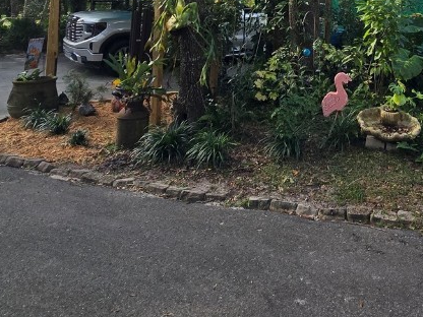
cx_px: 339
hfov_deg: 53.1
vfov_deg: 38.3
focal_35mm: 32
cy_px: -13
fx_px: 391
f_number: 2.2
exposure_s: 1/293
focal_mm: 2.2
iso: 50
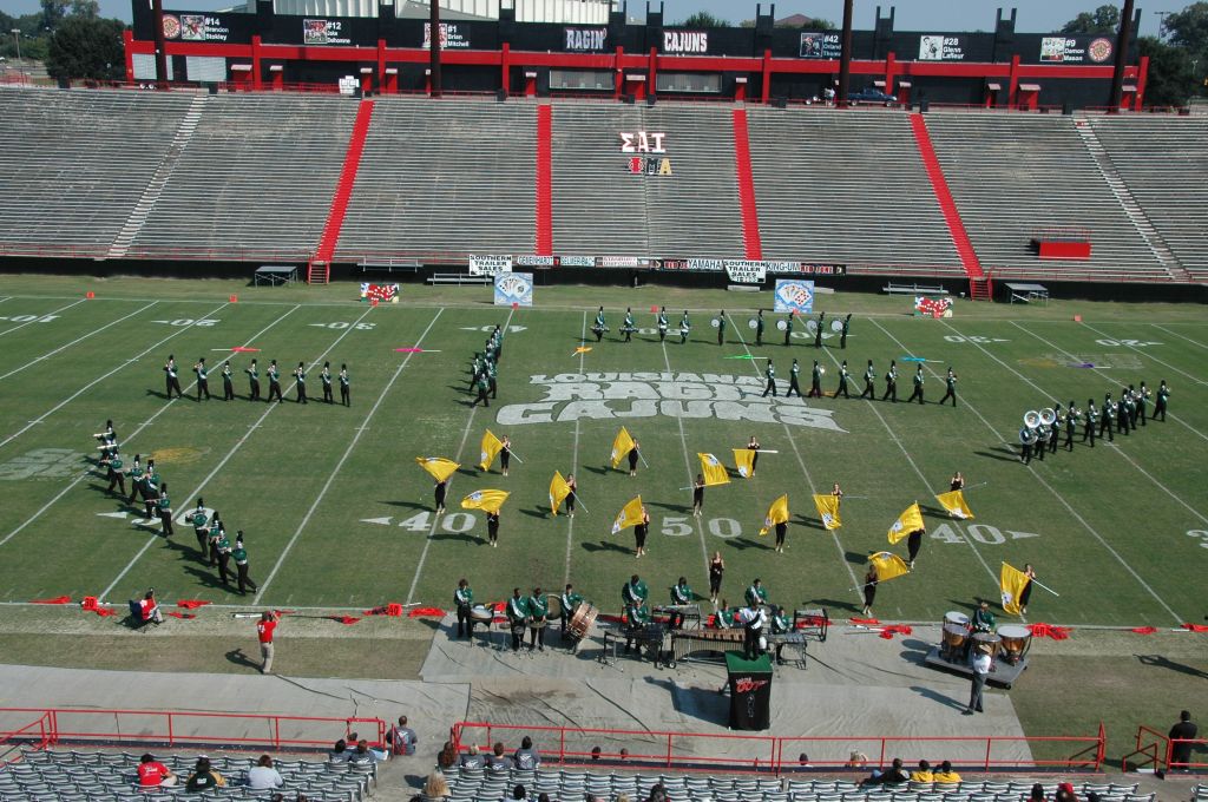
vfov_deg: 34.1
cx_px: 604
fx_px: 1307
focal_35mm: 39
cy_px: 401
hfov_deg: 49.6
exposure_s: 1/400
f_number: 10
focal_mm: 26
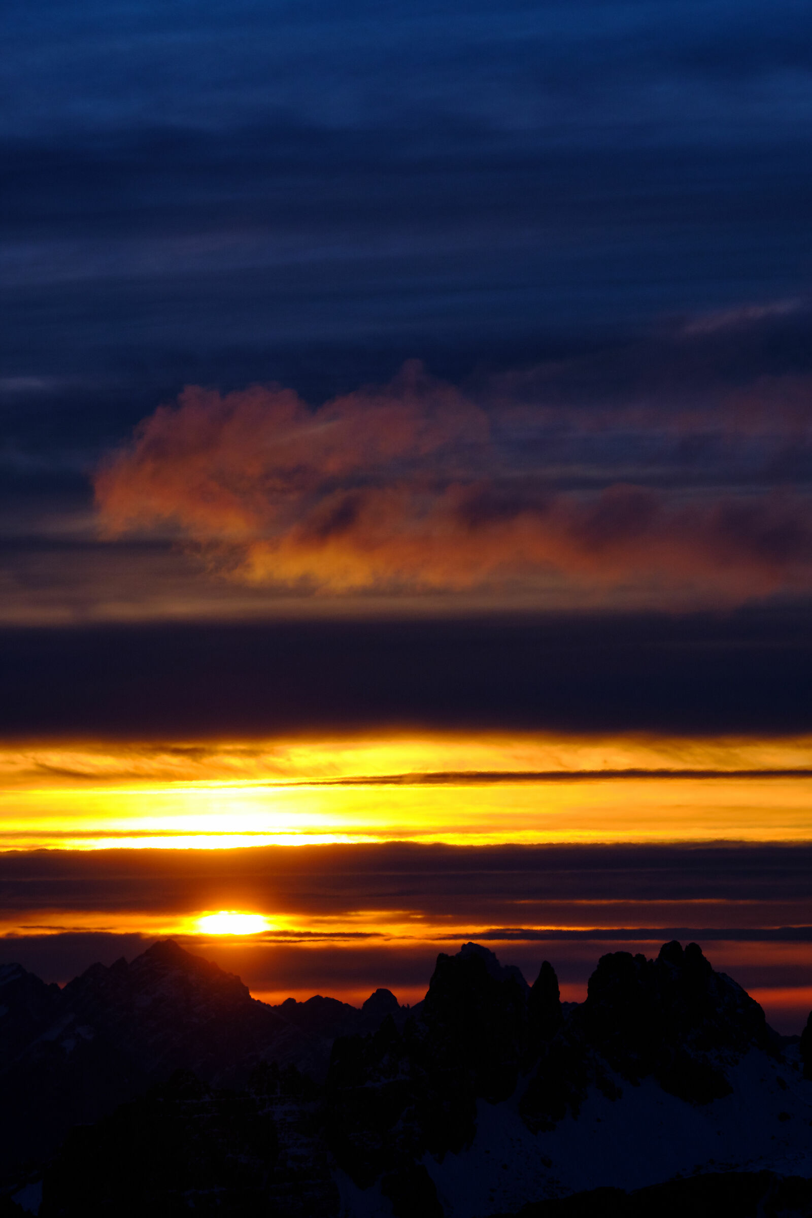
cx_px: 406
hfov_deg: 8.7
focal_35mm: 157
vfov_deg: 13.1
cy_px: 609
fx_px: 5311
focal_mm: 104.9
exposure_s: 1/500
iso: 200
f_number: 9
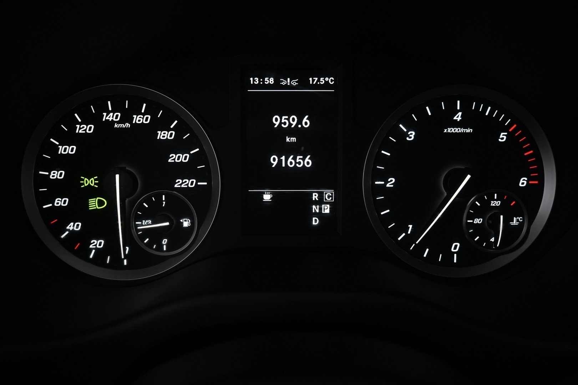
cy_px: 192
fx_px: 470
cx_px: 289
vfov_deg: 44.6
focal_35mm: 29
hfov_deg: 63.2
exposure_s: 1/30
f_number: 3.8
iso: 720
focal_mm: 19.5
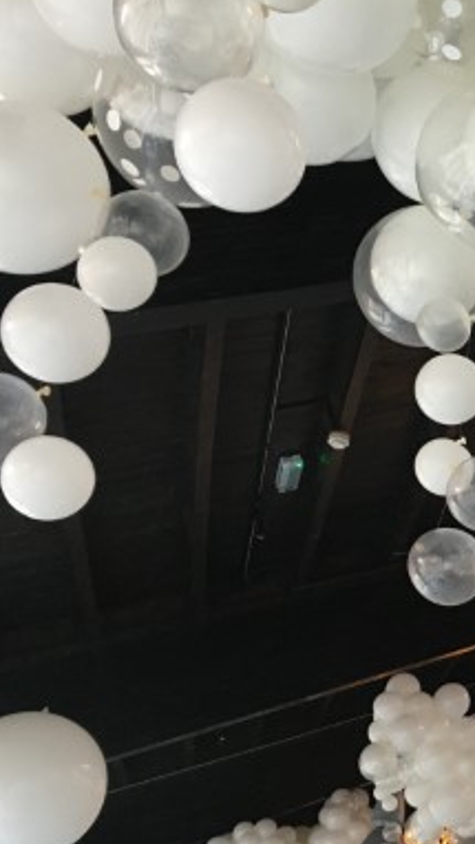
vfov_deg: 39.0
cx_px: 636
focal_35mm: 53
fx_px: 1186
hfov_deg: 20.5
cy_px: 517
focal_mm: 4.15
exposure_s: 1/33
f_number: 2.2
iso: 160
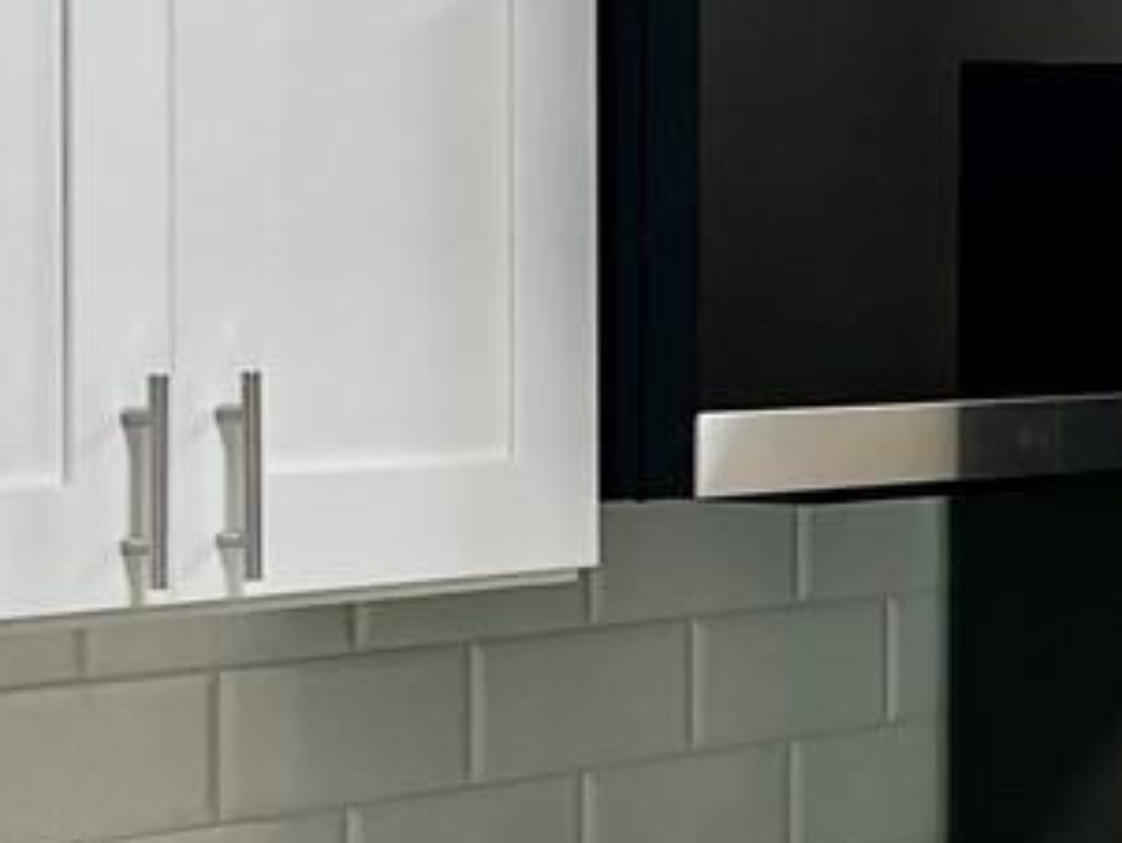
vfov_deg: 10.7
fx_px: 4475
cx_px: 1472
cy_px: 295
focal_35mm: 138
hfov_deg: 13.7
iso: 125
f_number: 1.6
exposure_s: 1/120
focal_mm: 5.1
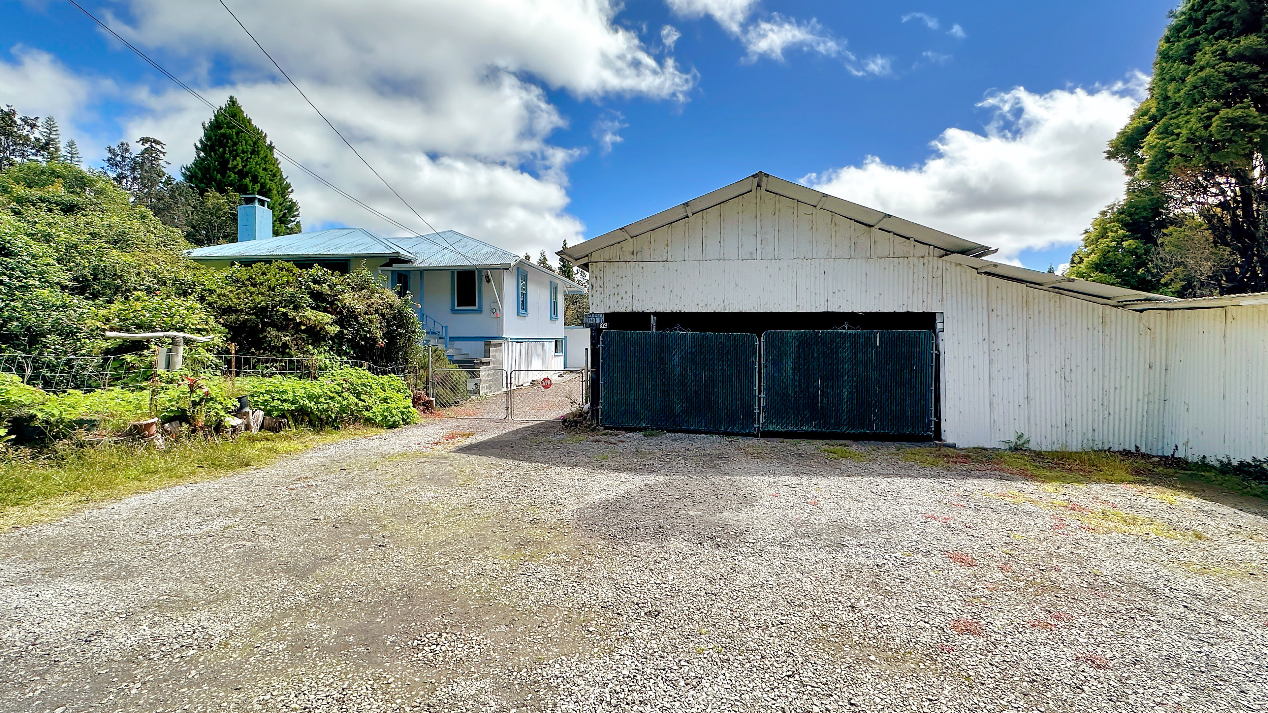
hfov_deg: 99.4
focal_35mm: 16
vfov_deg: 67.1
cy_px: 348
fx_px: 538
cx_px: 644
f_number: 2.2
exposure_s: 1/1715
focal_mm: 2.22
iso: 50
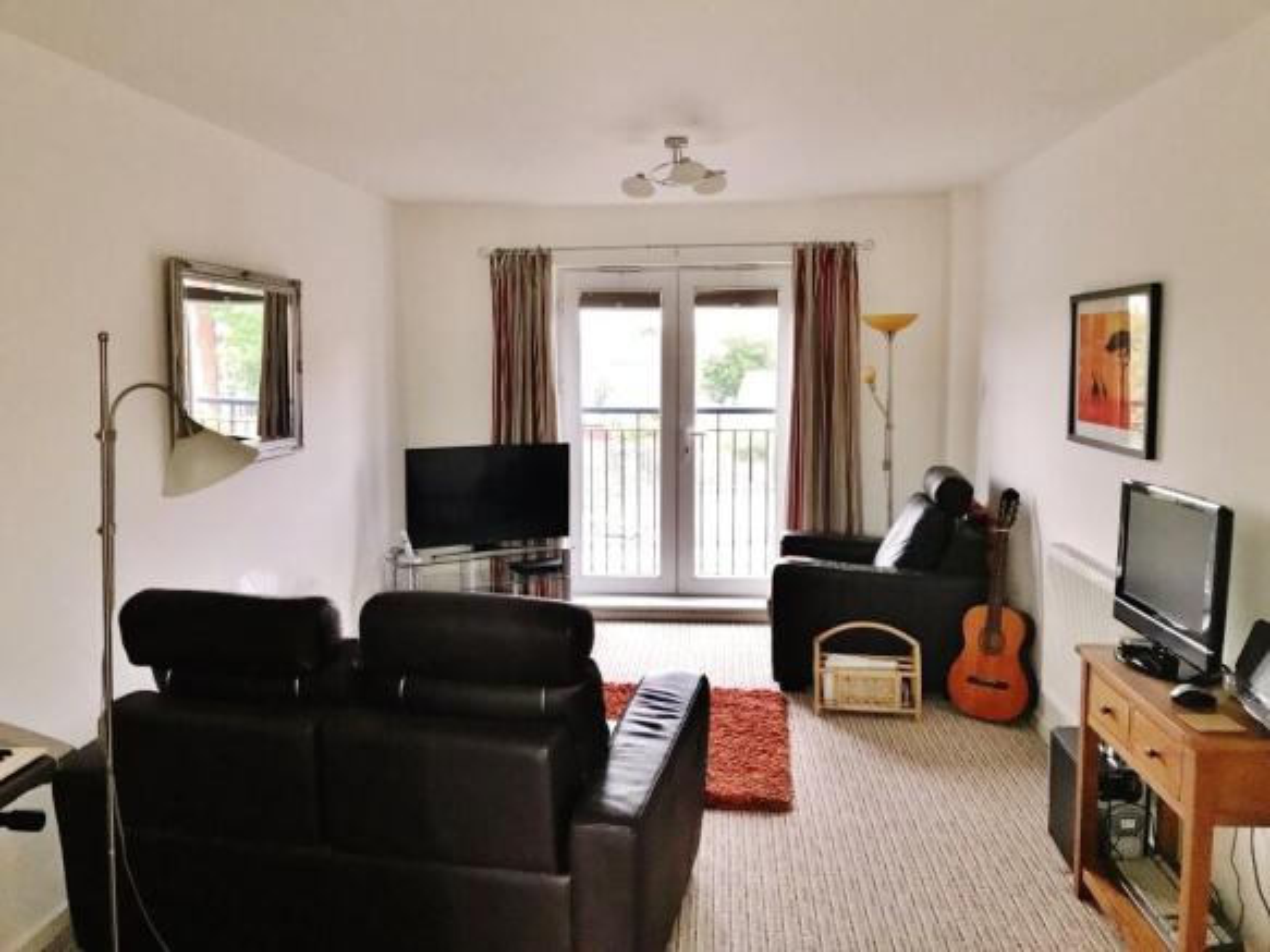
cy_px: 476
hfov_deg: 63.5
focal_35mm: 28
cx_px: 635
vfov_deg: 49.7
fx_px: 1027
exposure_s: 1/33
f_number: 1.8
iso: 100
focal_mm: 3.99
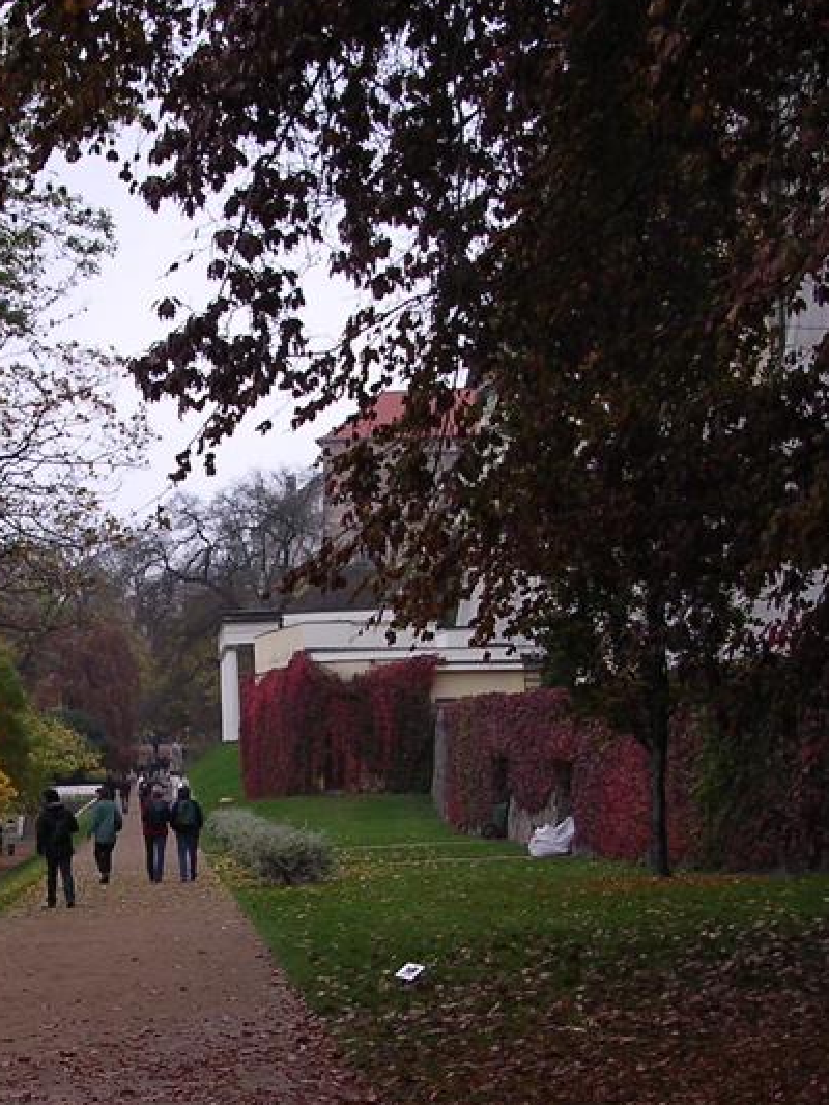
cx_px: 172
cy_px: 935
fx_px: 2330
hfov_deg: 20.0
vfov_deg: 26.0
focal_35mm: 73
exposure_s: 1/218
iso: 100
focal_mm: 5.8
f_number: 2.8
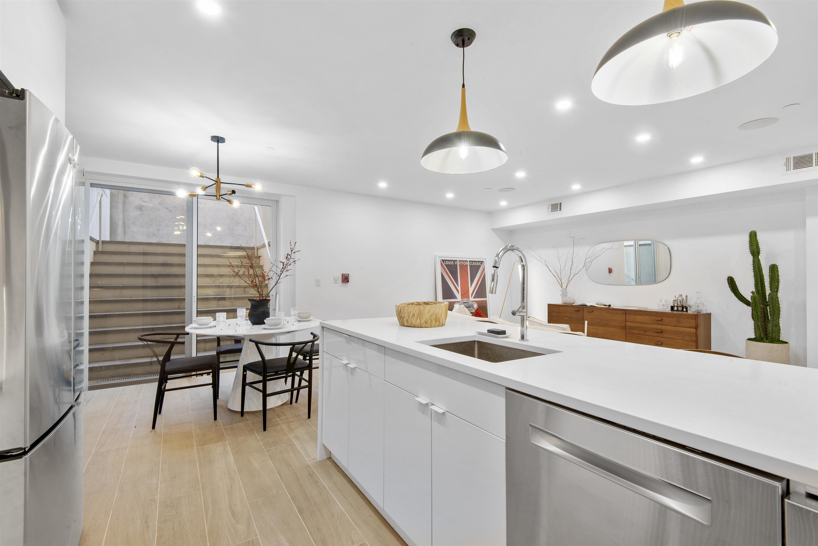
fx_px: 364
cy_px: 273
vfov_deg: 73.8
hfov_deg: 96.7
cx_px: 409
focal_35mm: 16
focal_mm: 16
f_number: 16
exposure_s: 1/1.25
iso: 400
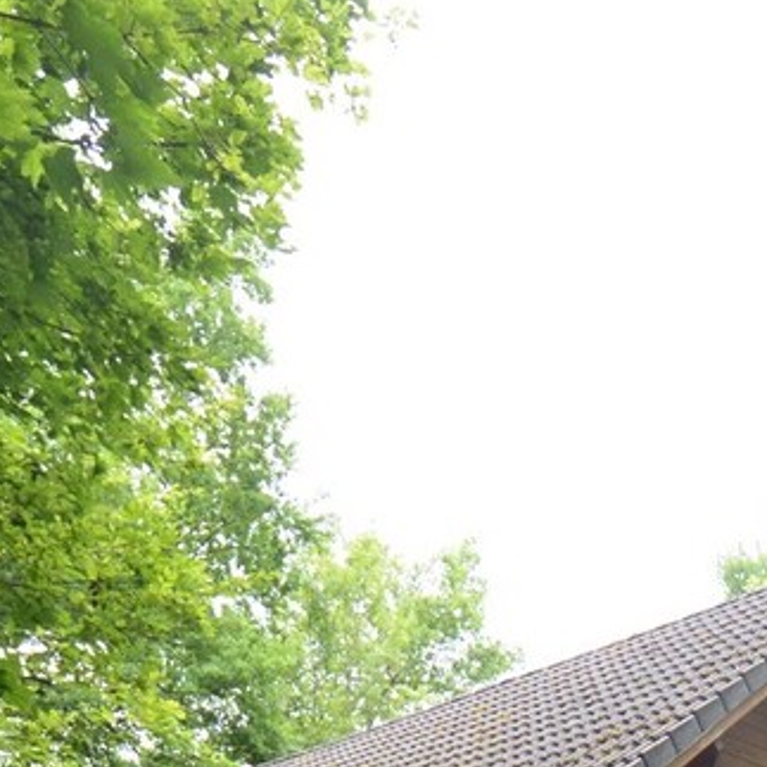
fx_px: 1474
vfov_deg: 25.9
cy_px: 938
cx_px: 835
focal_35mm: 59
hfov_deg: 26.9
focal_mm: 11
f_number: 5.6
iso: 400
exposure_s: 1/125
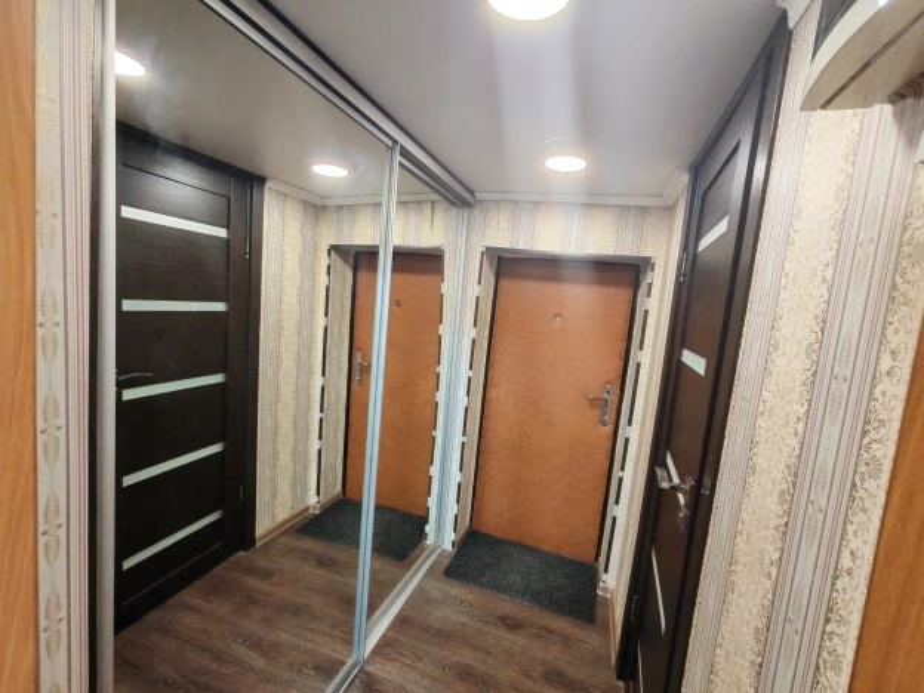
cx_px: 462
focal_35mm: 16
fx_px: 427
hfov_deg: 94.5
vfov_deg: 78.1
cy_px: 346
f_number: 2.2
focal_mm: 1.96
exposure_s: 1/33
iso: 200
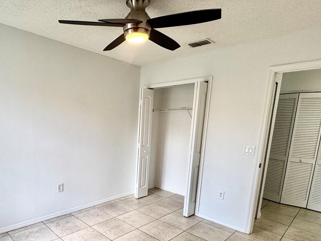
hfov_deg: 72.5
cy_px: 161
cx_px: 117
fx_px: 213
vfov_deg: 57.5
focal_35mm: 23
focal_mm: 2.22
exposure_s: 1/120
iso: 100
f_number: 2.2
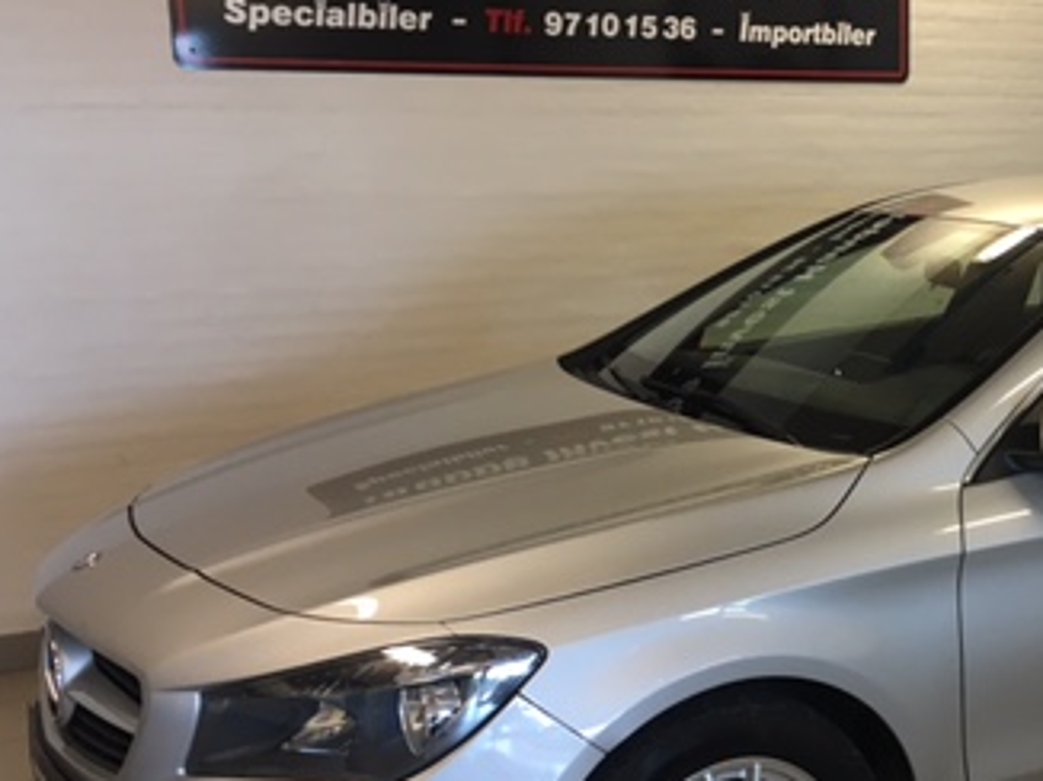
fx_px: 1716
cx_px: 915
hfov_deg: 32.3
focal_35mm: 57
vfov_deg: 25.5
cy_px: 493
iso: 80
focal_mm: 4.15
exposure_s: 1/33
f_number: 2.2
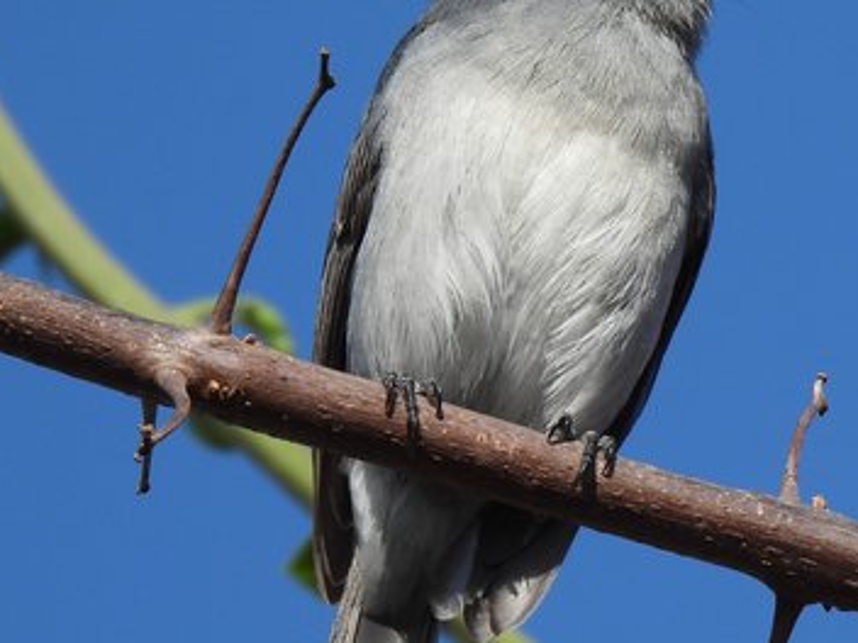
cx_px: 875
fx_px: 53538
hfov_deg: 0.9
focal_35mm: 2160
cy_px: 497
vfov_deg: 0.7
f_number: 5.6
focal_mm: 170
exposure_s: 1/500
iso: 125
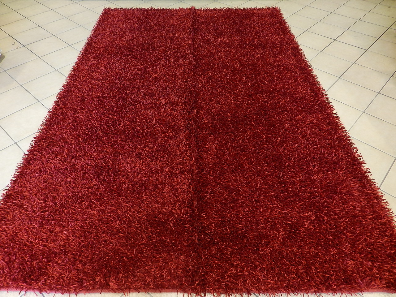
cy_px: 148
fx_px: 263
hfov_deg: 73.9
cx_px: 198
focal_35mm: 23
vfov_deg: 58.9
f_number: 3.4
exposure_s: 1/30
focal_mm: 4
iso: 180
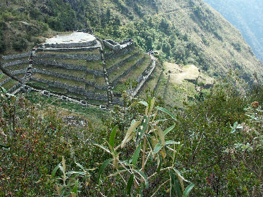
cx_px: 99
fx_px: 319
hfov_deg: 44.4
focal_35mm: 42
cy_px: 77
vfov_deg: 34.2
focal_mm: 8.09
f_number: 5.6
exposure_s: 1/250
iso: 100
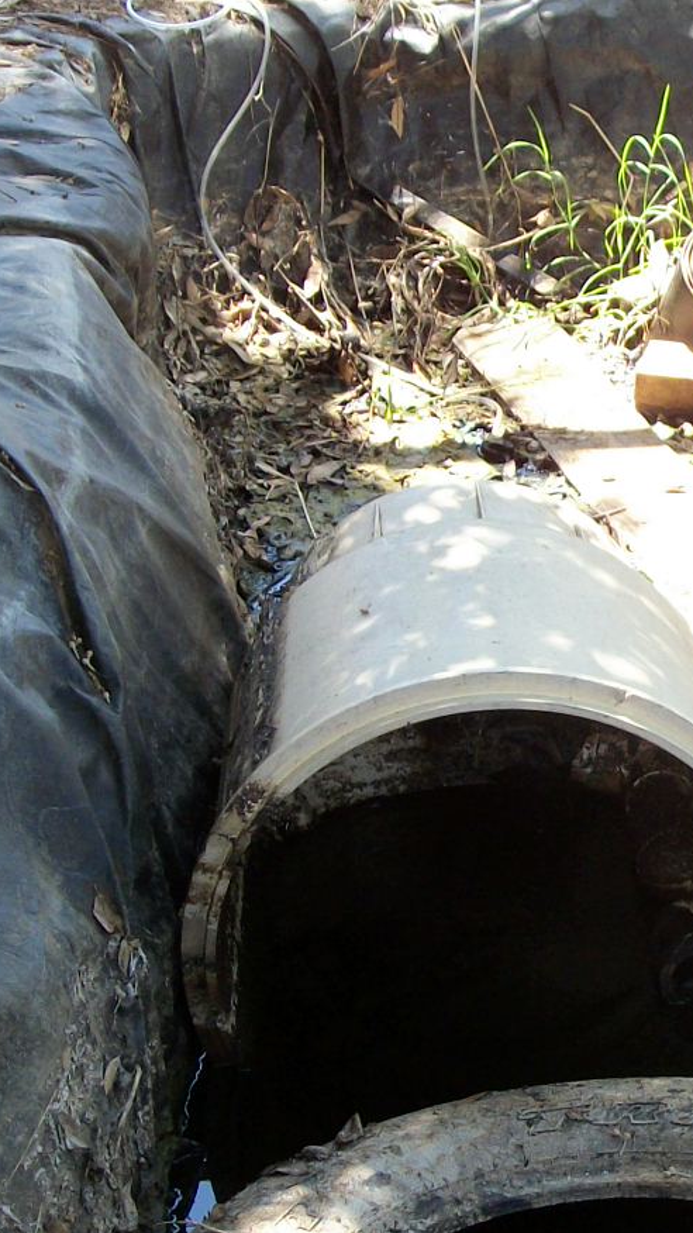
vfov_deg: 20.9
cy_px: 741
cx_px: 827
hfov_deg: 11.6
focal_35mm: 102
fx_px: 3333
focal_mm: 7.1
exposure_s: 1/125
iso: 80
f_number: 3.2
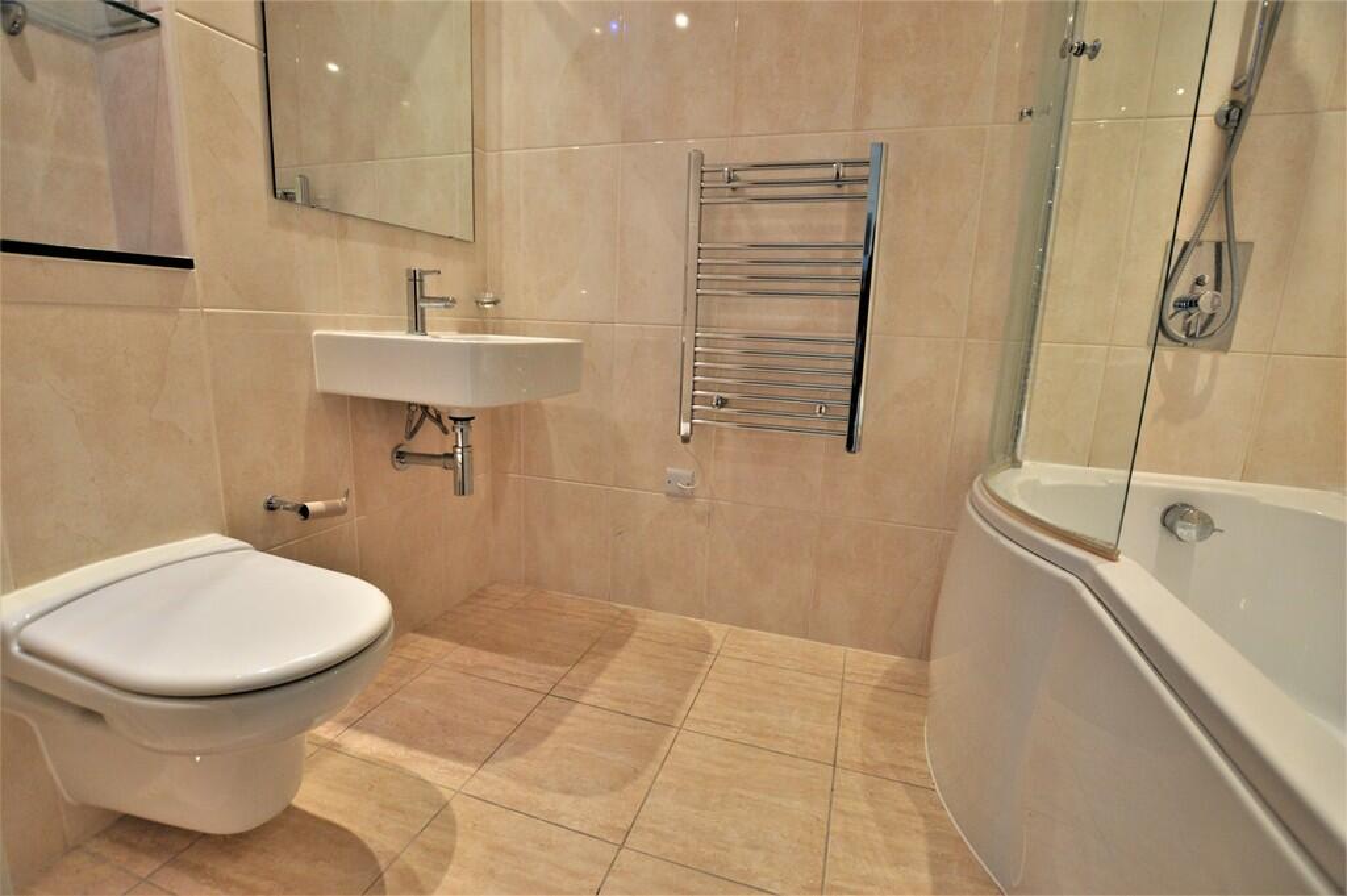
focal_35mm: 15
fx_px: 561
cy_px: 448
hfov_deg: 100.4
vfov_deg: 77.2
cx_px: 674
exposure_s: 1/60
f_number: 3.5
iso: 1250
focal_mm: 10
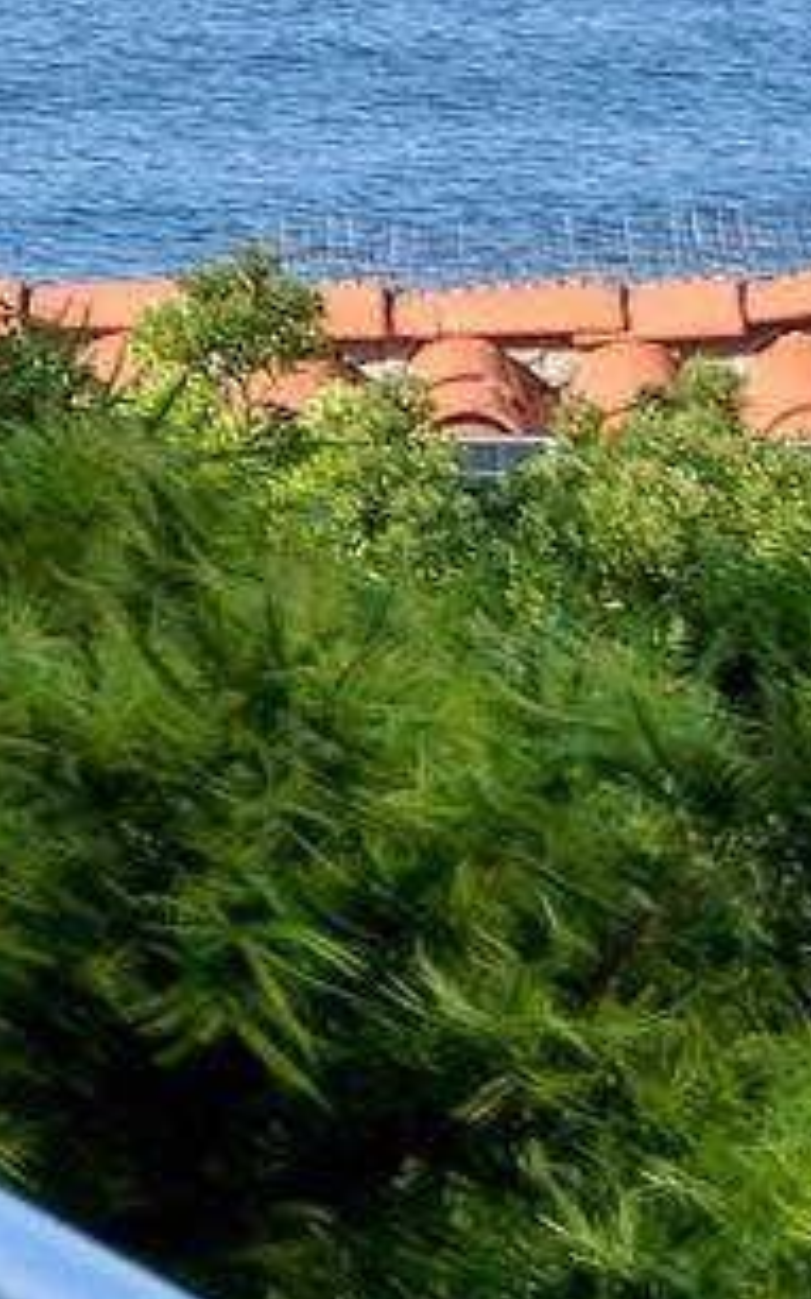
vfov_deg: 5.8
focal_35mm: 358
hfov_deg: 3.4
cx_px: -2964
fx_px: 12672
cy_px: -590
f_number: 5.6
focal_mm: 35
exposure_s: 1/320
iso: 100
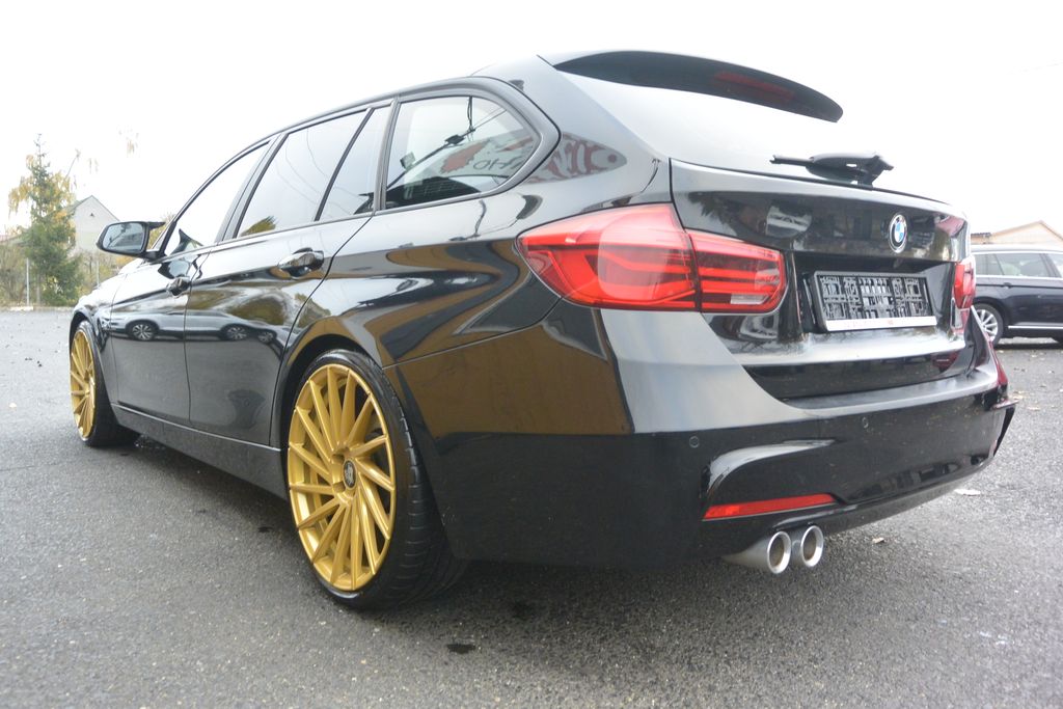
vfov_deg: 47.9
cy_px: 354
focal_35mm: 27
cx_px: 532
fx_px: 797
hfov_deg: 67.4
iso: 560
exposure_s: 1/60
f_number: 3.5
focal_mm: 10
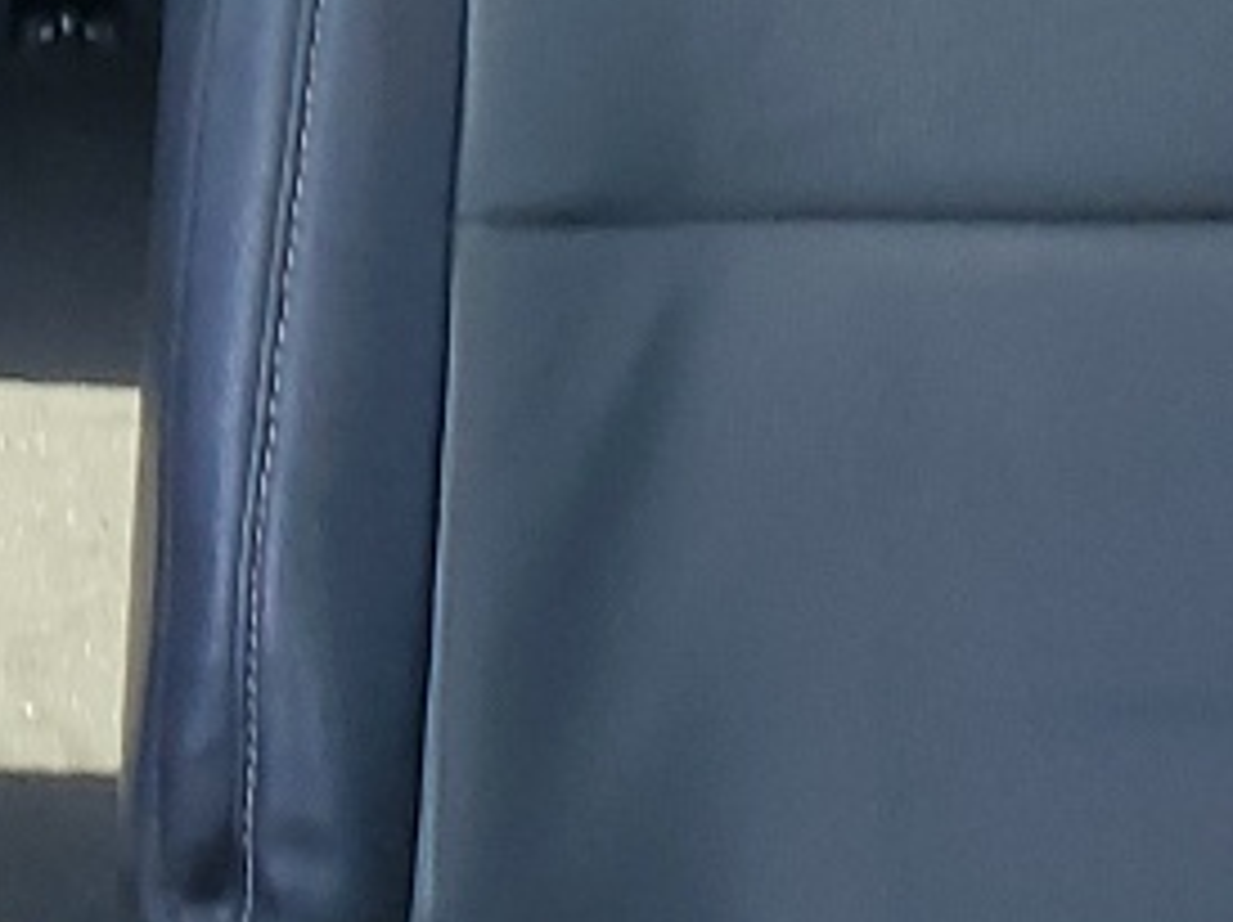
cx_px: -459
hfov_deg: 12.5
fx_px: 5409
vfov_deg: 9.5
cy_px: -432
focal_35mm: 152
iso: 58
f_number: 1.5
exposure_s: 1/120
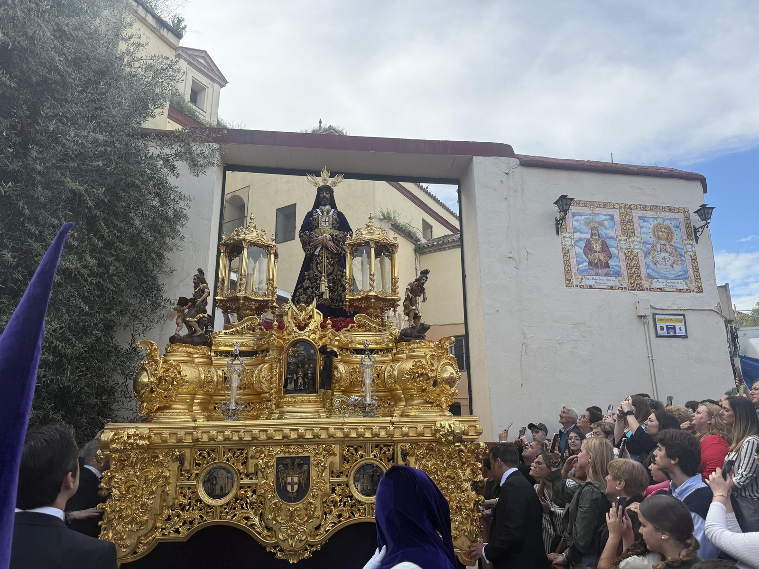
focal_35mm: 24
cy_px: 284
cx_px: 380
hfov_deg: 71.6
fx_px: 526
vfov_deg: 56.8
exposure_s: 1/2801
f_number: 1.78
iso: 100
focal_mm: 6.76
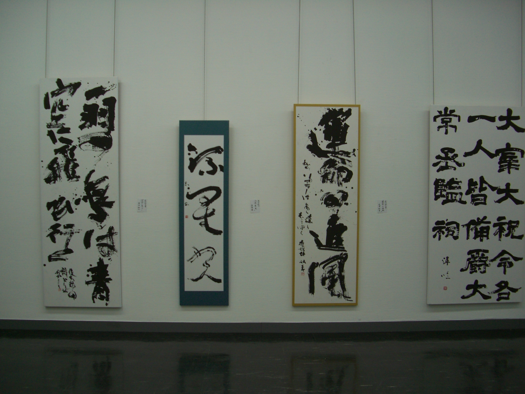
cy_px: 197
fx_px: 576
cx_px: 262
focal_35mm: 38
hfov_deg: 49.0
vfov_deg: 37.7
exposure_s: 1/80
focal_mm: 7.9
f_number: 2.8
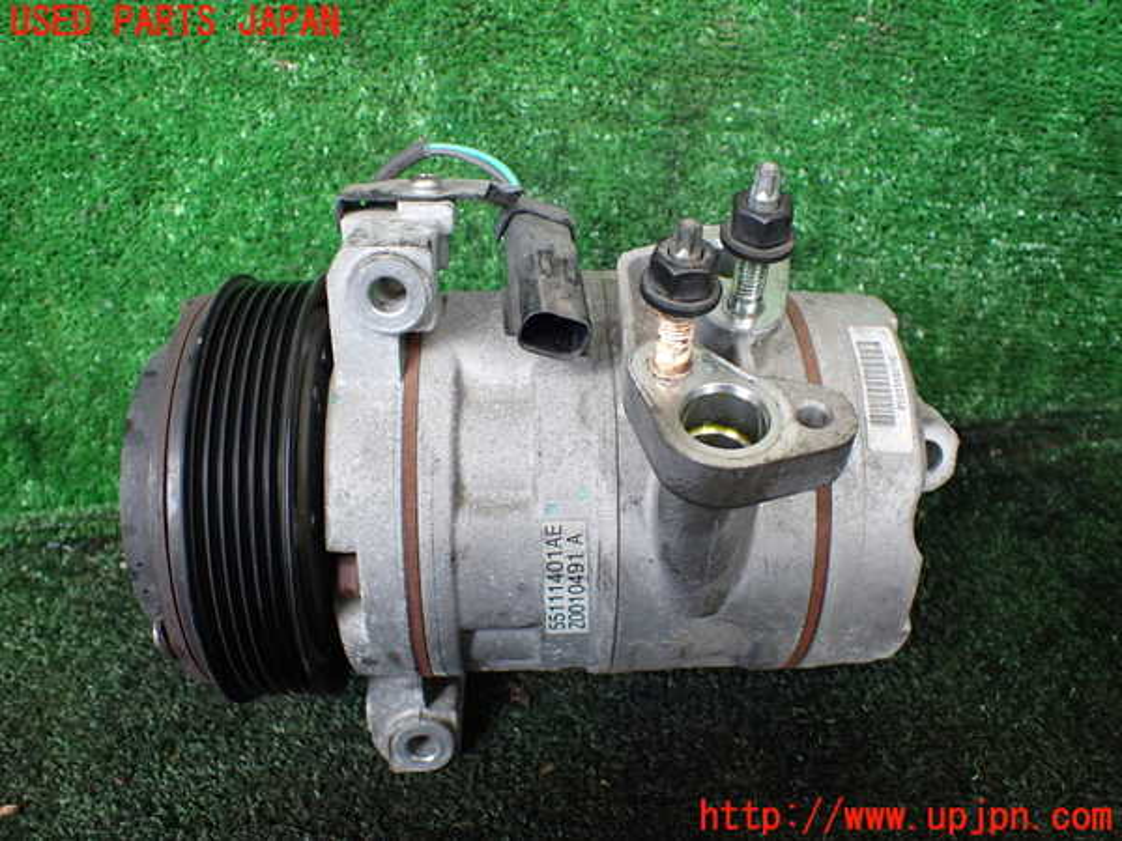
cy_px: 420
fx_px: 972
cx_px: 561
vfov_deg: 46.8
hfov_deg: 60.0
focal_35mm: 30
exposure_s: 1/125
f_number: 2.3
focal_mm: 5.4
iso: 400
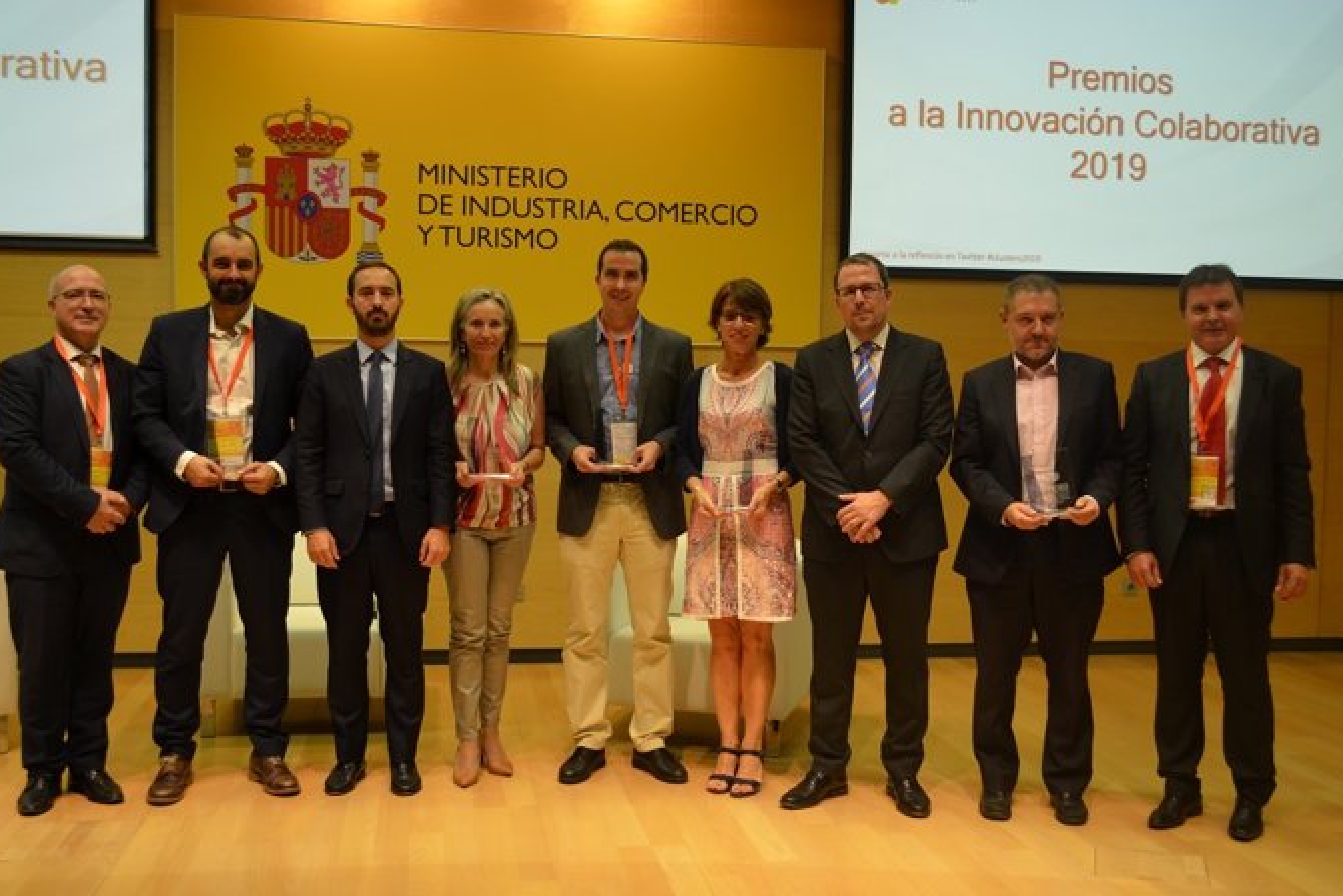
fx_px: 1381
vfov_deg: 36.0
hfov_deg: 51.9
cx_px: 667
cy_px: 440
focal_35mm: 37
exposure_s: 1/60
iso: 720
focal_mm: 24
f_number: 4
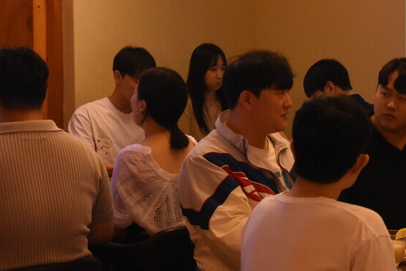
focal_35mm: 89
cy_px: 46
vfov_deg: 15.2
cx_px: 292
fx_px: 1004
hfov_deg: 22.7
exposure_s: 1/50
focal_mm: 26
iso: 2500
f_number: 7.1
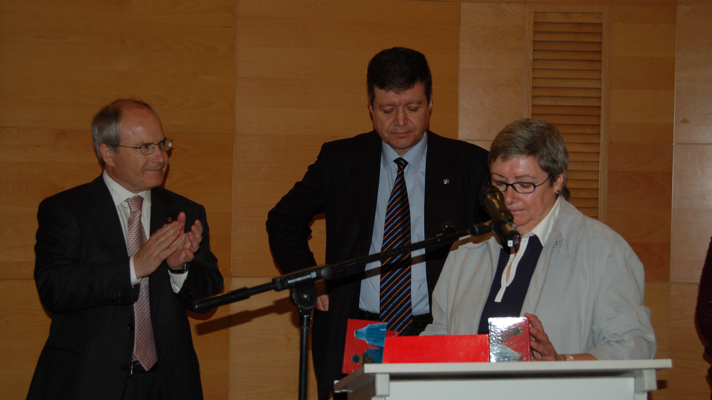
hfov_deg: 31.9
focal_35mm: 66
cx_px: 356
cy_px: 208
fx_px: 1246
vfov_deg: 18.3
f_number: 5.3
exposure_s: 1/60
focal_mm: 42
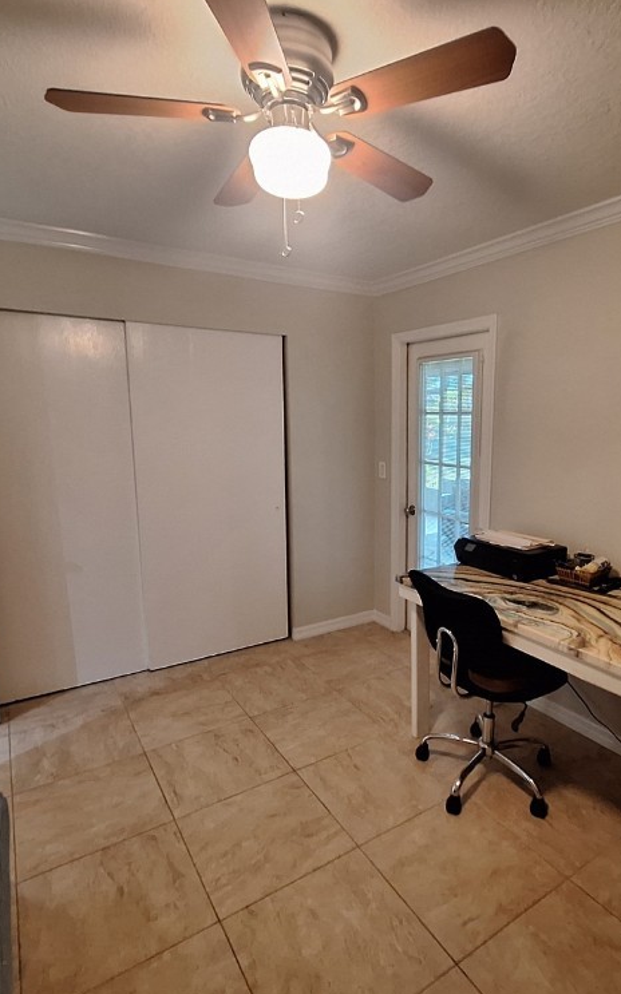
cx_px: 373
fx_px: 515
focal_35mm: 19
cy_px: 498
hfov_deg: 61.6
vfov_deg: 88.0
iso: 250
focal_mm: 1.74
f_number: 2.2
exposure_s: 1/24
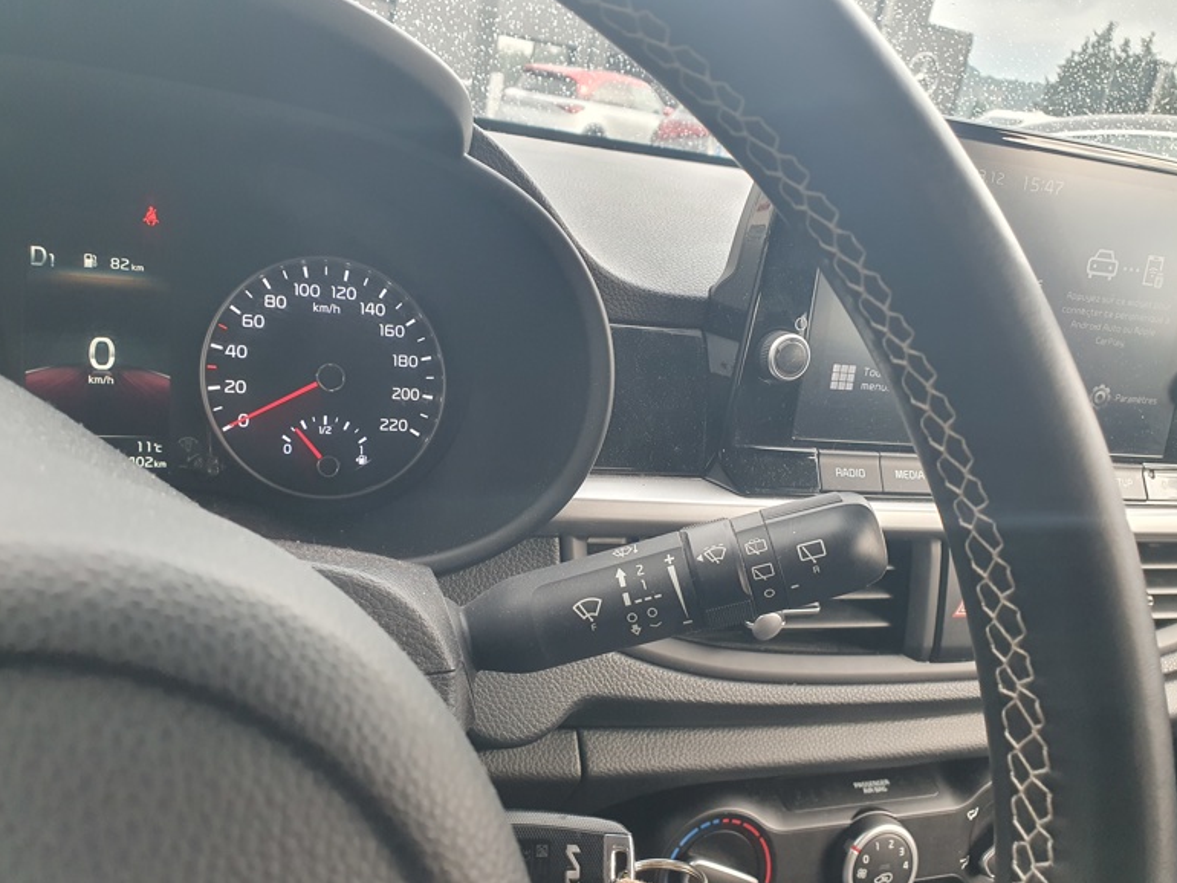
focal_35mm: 27
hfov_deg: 65.3
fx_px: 918
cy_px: 452
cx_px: 573
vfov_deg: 51.4
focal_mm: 4.32
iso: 160
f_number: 2.4
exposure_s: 1/100
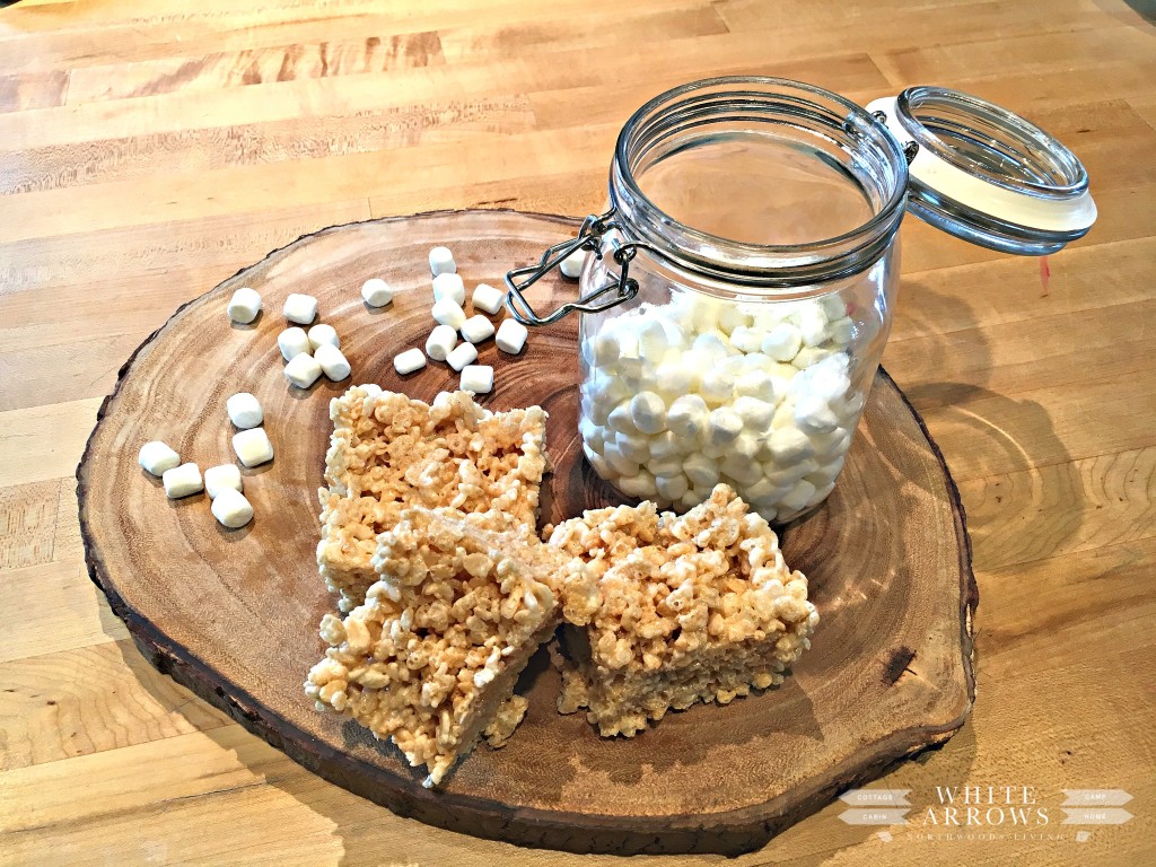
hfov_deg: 61.7
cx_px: 578
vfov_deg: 48.2
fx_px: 968
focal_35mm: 29
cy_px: 434
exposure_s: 1/30
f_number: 2.2
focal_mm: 4.15
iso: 64
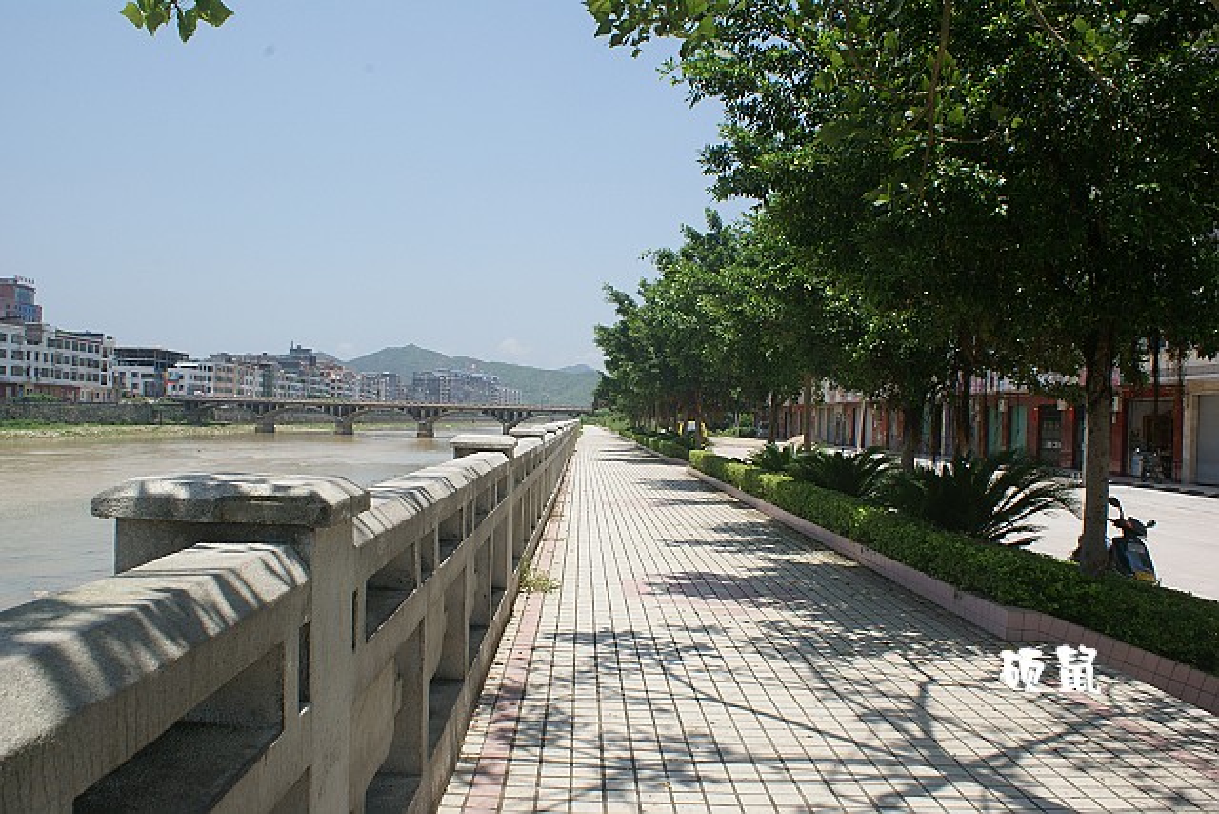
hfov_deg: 61.9
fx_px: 1016
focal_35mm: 30
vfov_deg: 43.6
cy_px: 407
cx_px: 610
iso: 200
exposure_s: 1/100
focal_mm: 20
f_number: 18
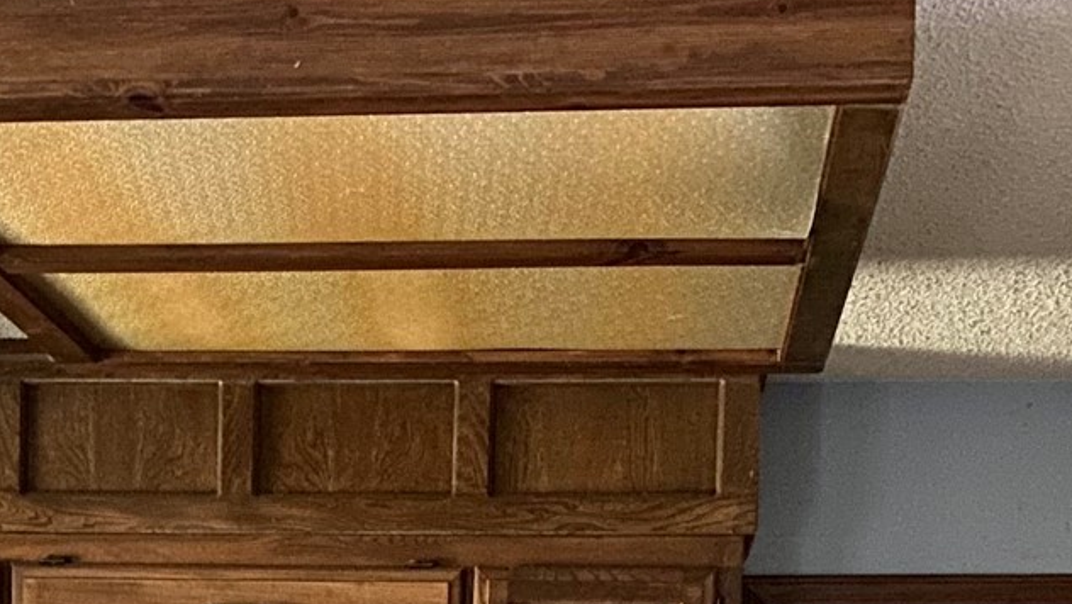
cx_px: 392
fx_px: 2445
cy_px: 1033
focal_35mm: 86
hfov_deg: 24.6
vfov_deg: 12.9
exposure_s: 1/11
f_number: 1.8
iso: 500
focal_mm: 4.25
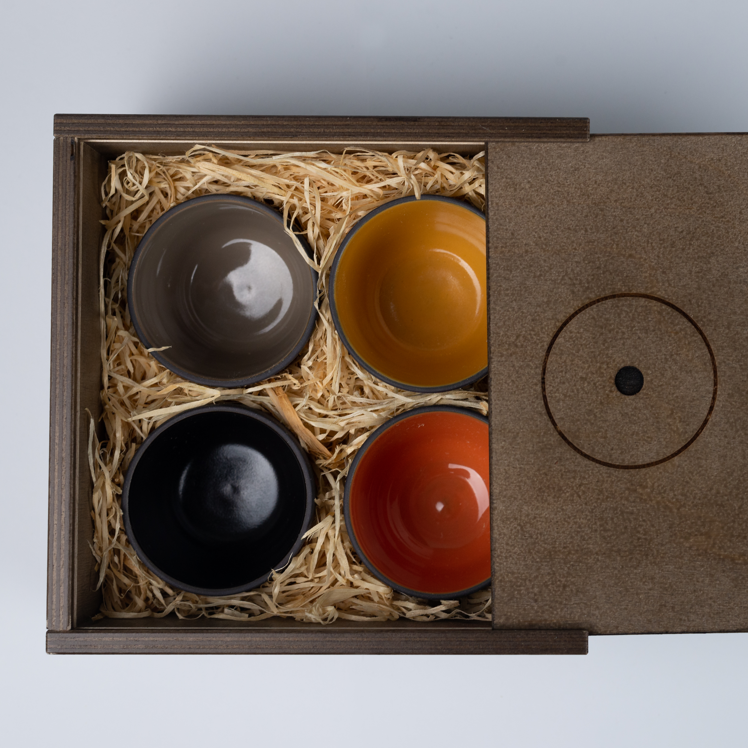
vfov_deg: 26.9
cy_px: 375
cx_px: 520
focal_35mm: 64
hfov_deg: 26.7
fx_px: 1565
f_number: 6.3
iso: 640
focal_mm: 50
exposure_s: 1/125
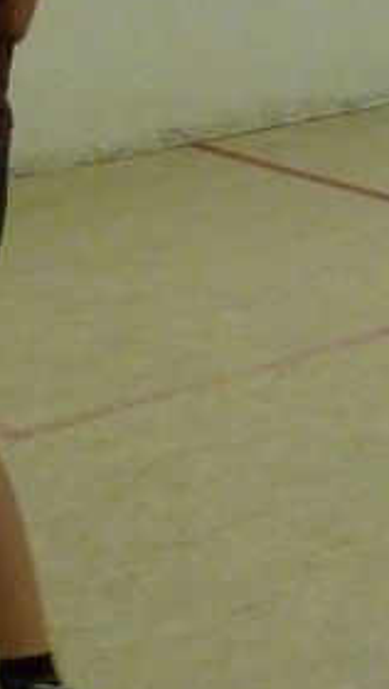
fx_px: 2232
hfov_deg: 10.0
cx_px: 212
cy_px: 49
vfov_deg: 17.3
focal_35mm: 122
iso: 640
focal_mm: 6
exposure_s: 1/125
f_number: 3.7
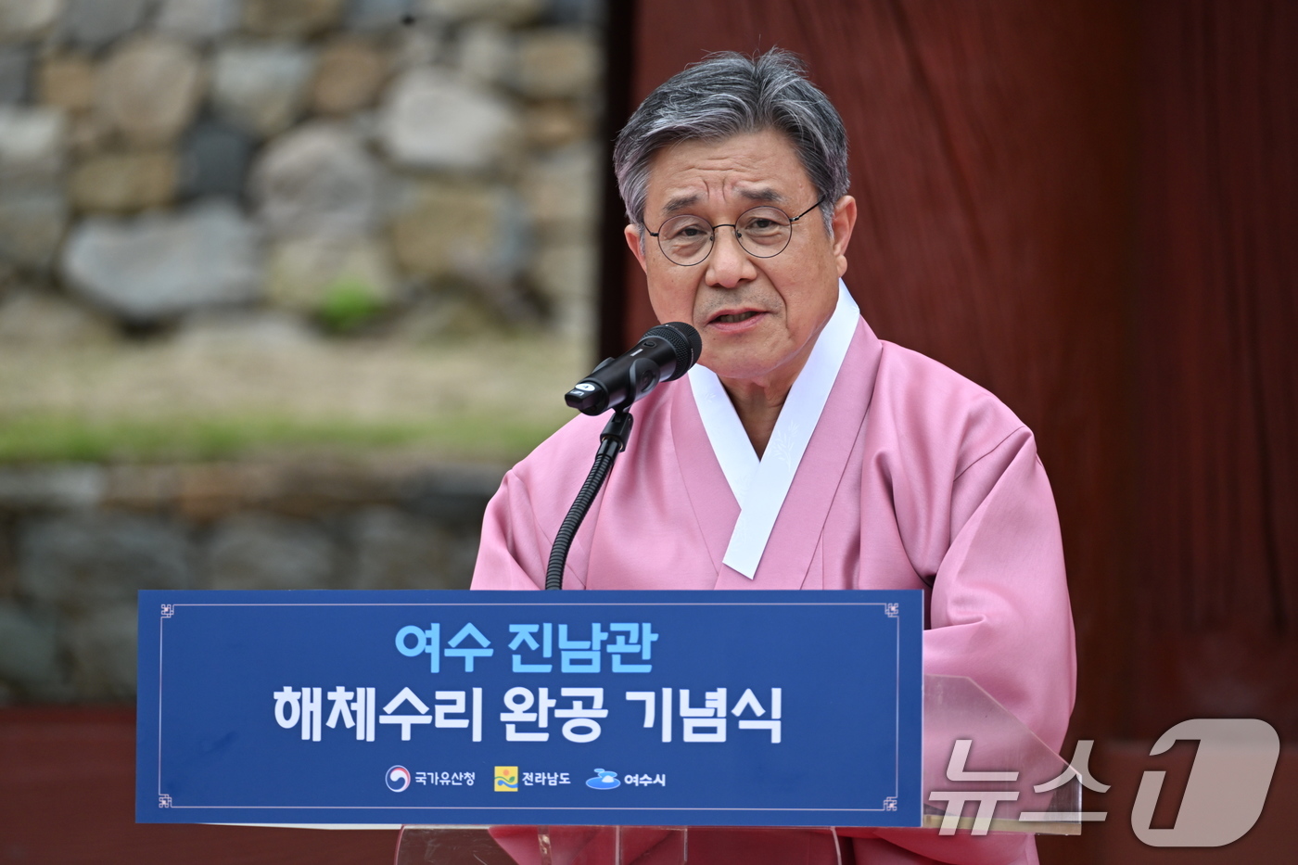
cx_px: 649
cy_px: 432
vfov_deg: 3.9
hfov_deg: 5.9
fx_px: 12617
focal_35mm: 350
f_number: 8
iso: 800
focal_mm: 350
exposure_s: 1/320
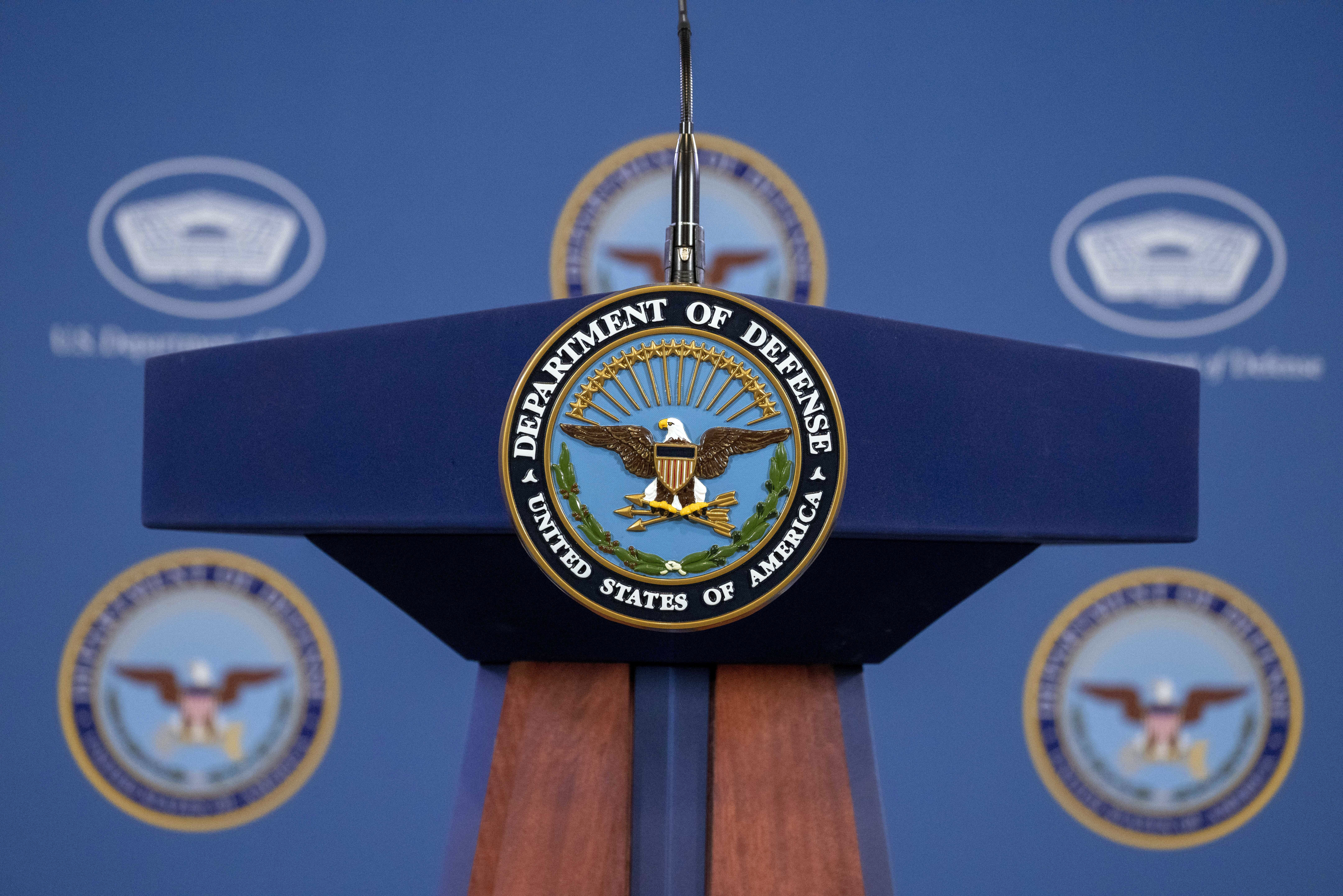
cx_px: 672
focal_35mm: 238
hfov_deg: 8.7
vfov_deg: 5.8
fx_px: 8878
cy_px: 448
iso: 5000
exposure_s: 1/320
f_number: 5.6
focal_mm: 238
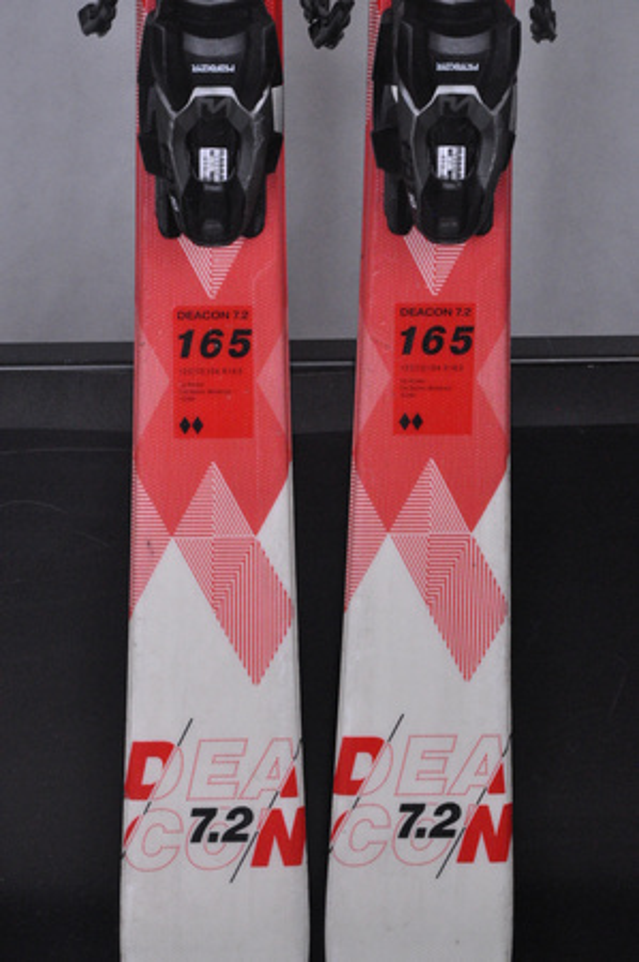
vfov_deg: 17.1
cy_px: 481
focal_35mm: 120
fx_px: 3202
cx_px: 320
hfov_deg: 11.4
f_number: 9.5
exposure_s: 1/125
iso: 3200
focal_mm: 80
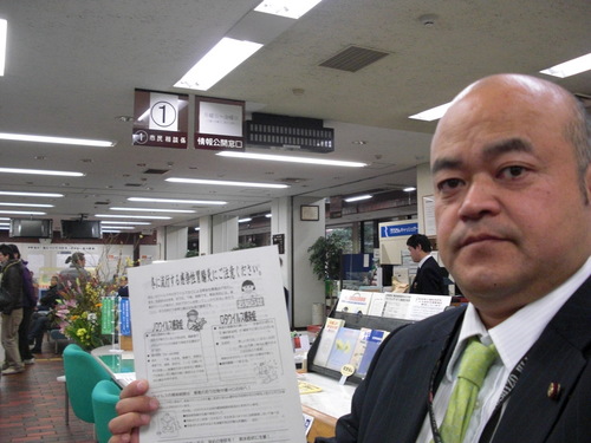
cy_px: 222
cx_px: 296
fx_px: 615
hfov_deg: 51.4
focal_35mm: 36
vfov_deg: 39.7
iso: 400
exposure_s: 1/125
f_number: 2.8
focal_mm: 6.3
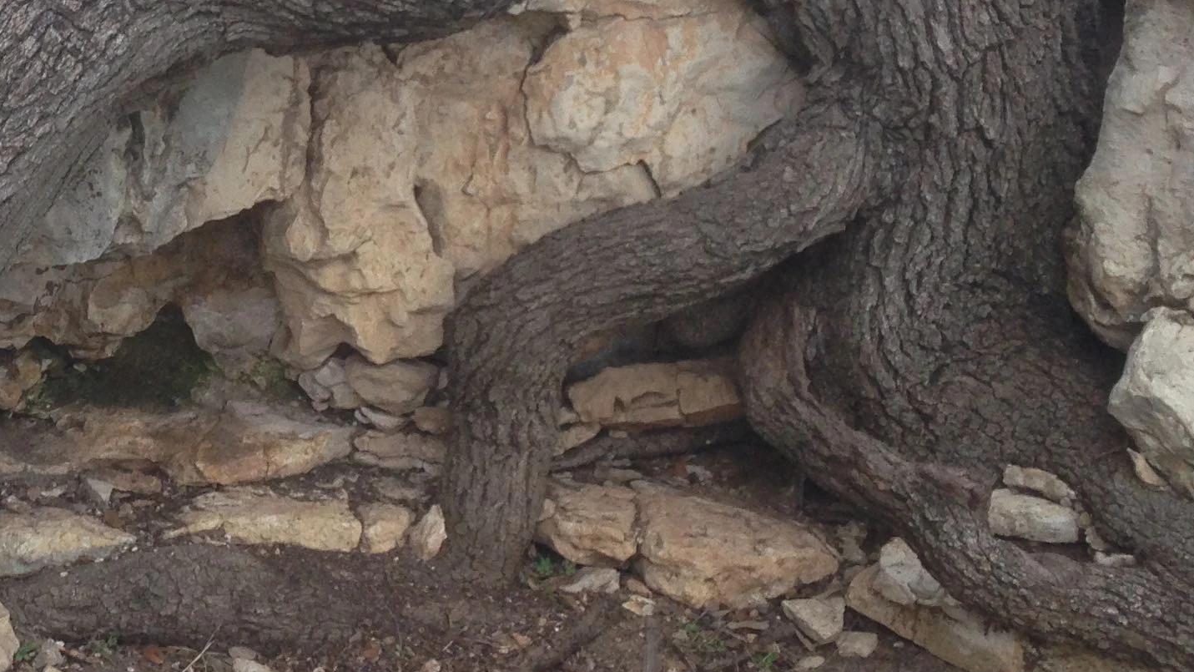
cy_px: 112
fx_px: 2596
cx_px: 199
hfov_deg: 25.4
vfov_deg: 14.6
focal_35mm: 82
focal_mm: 4.12
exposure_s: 1/120
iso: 80
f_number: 2.4
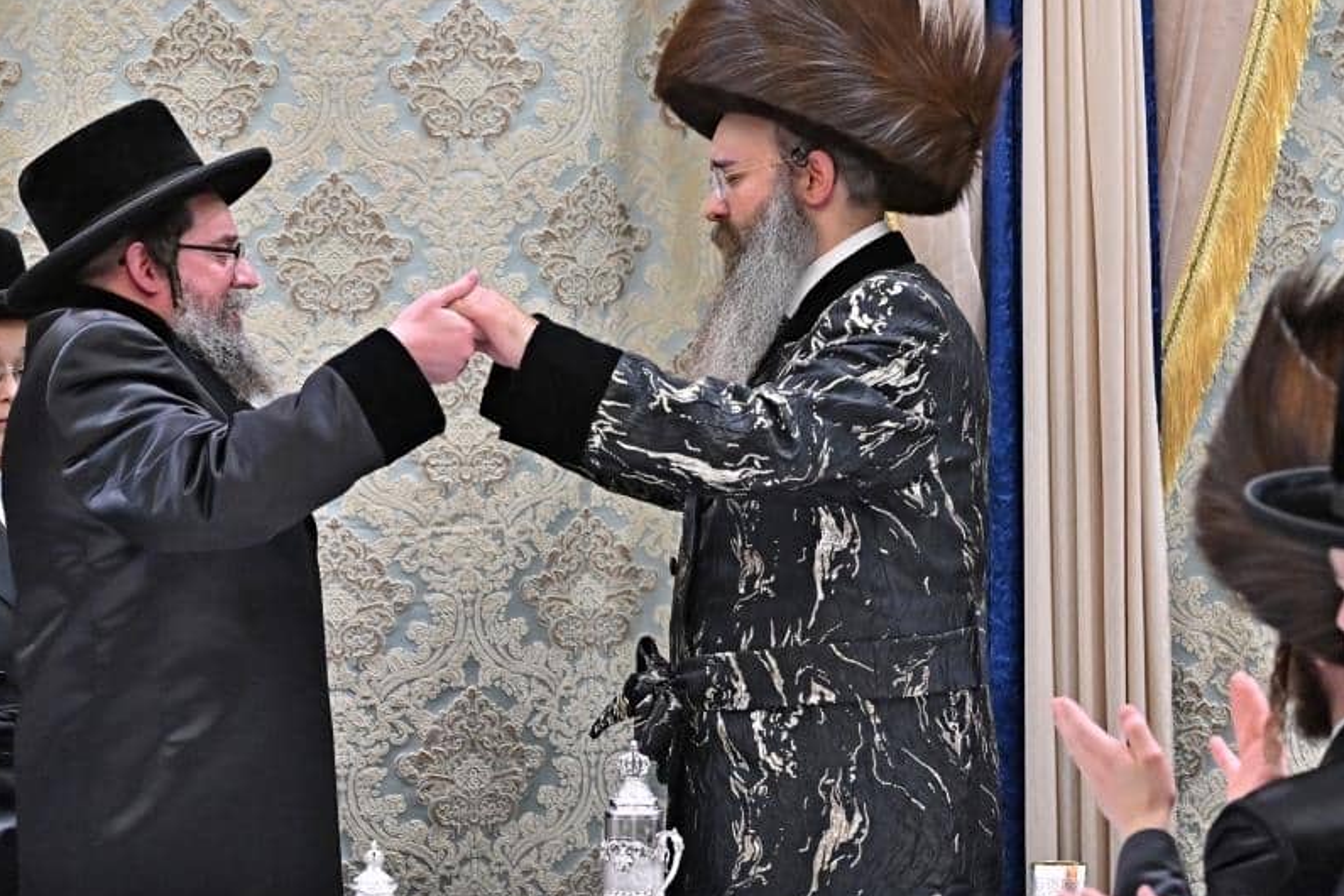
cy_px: 436
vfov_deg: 9.0
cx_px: 563
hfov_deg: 13.5
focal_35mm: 152
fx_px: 5674
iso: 1250
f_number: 4
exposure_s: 1/200
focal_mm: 79
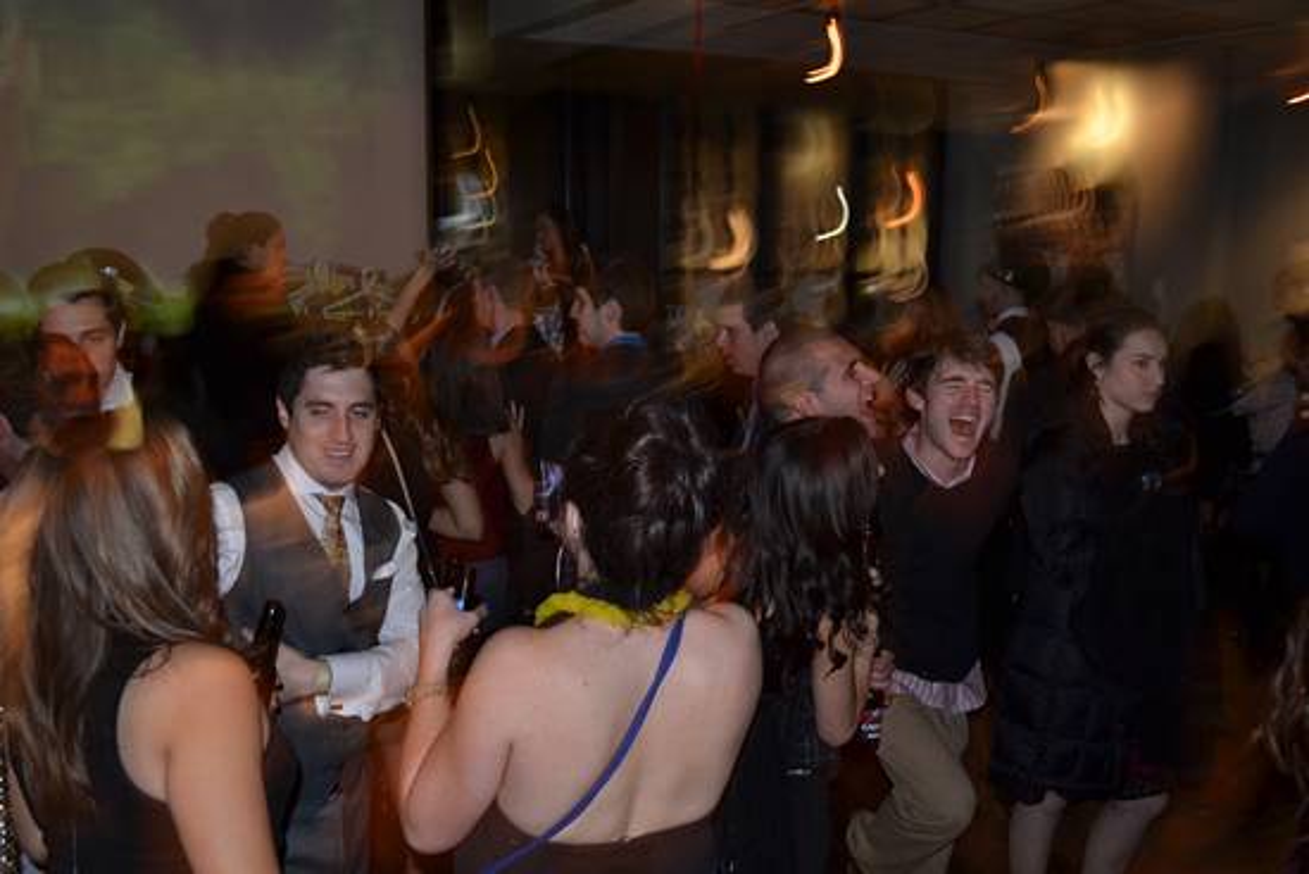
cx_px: 654
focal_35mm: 33
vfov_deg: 40.0
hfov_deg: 57.2
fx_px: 1200
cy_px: 437
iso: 400
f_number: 3.8
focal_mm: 22
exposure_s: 1/4
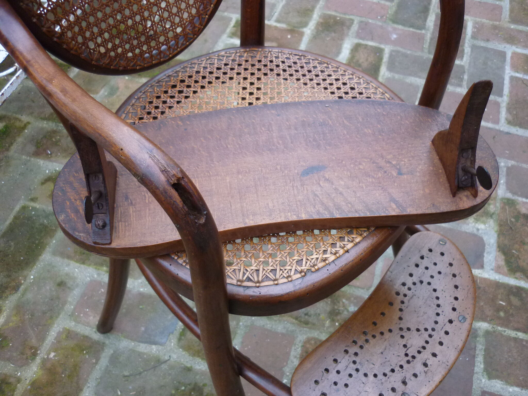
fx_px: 503
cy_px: 198
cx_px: 264
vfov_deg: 42.9
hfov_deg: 55.4
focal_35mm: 33
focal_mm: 5.5
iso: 200
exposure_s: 1/60
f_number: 2.8
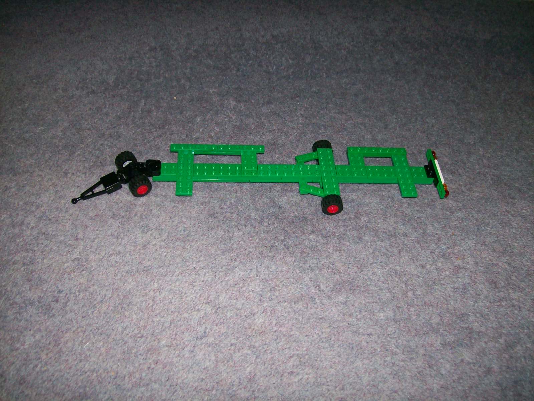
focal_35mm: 36
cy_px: 200
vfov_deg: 39.7
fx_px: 555
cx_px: 267
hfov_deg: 51.4
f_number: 2.7
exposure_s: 1/64
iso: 80
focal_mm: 6
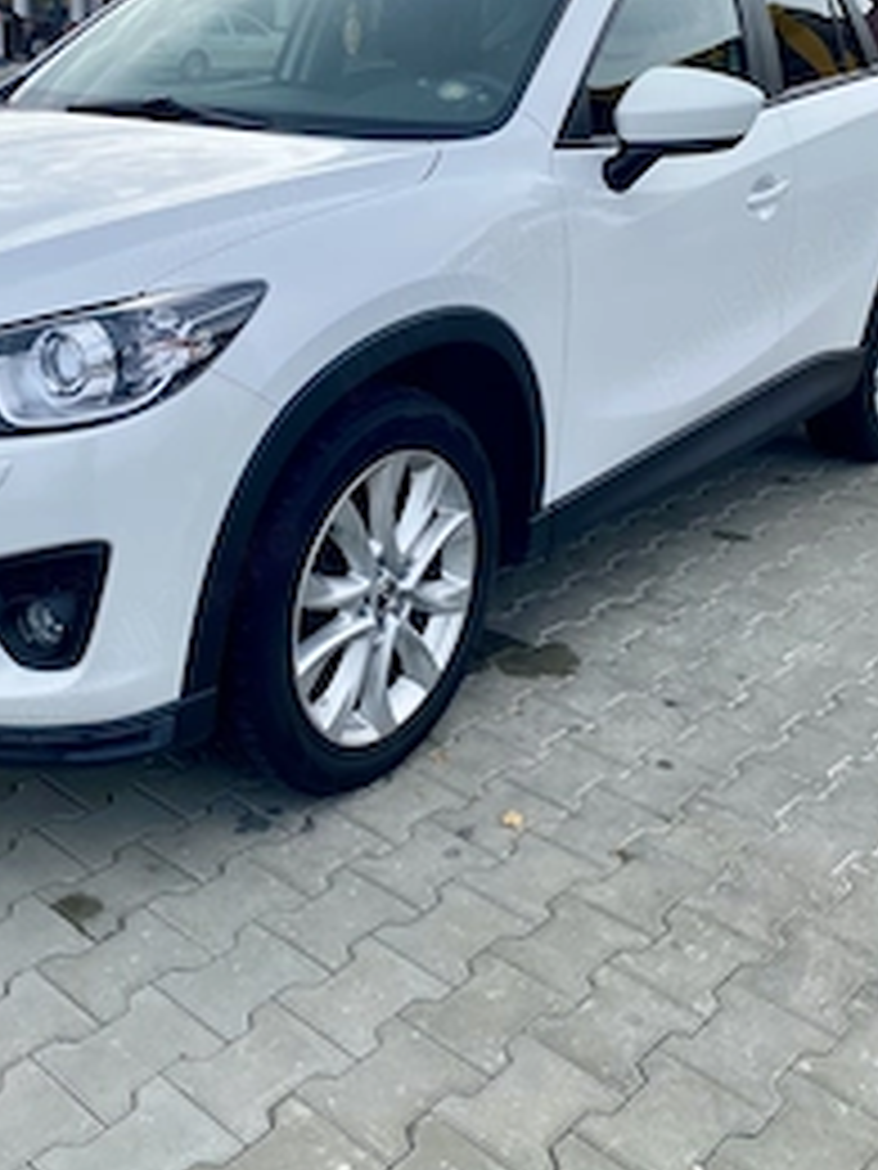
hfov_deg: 35.7
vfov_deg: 45.8
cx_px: 315
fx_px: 1353
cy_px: 356
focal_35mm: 40
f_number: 1.8
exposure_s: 1/2222
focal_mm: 4.25
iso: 32
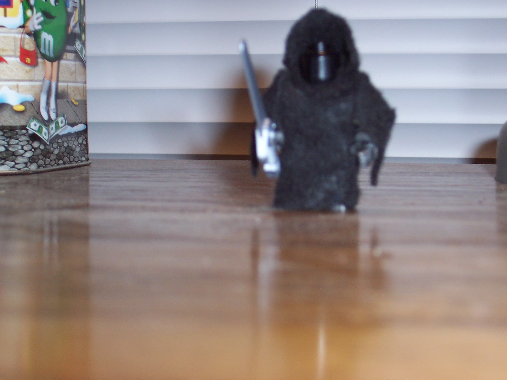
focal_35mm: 71
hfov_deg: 27.4
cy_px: 190
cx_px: 254
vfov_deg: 20.7
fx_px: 1040
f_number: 4
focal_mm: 10.8
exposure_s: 1/90
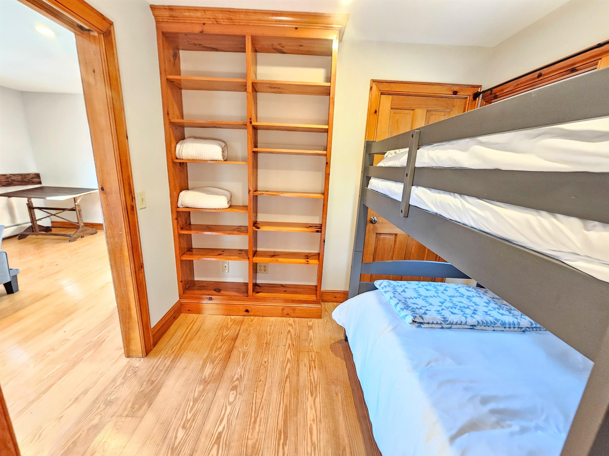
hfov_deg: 106.2
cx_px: 304
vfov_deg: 89.9
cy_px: 228
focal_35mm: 13
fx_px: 229
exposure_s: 1/30
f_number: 2.2
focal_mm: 2.2
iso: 320
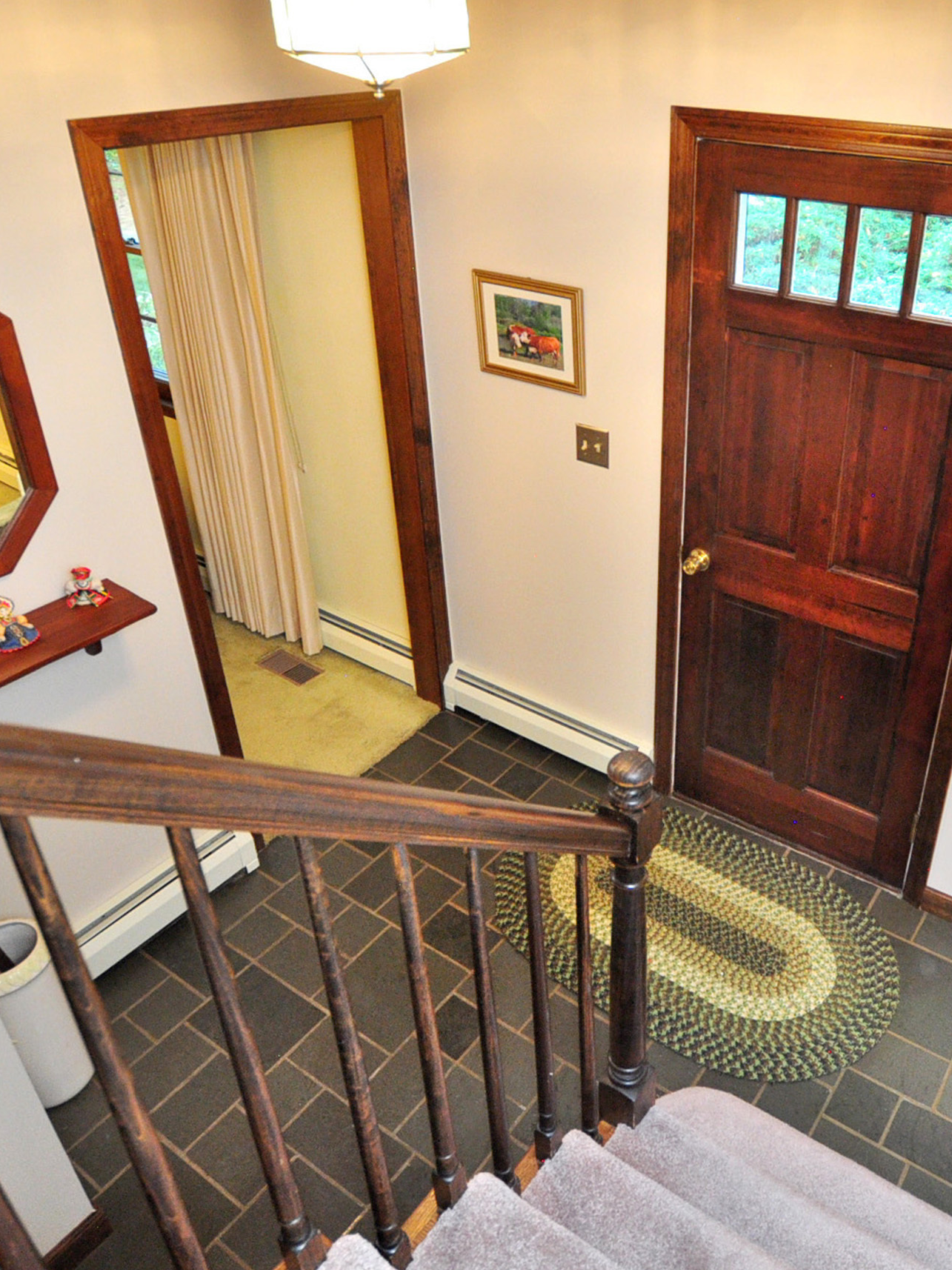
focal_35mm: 27
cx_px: 651
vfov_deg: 65.5
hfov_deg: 50.5
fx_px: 983
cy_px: 565
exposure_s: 1/40
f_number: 3.5
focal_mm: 11
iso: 1250
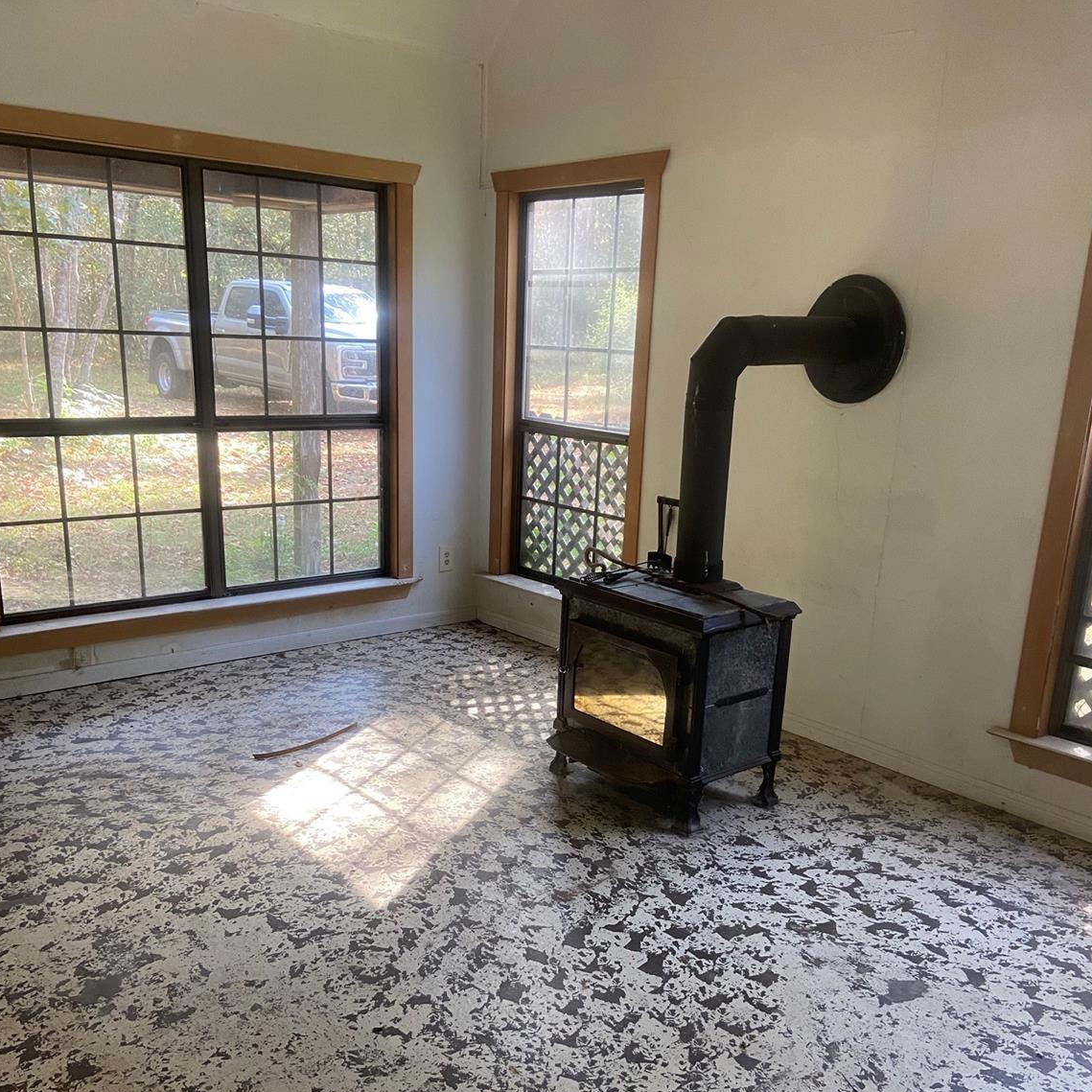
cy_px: 642
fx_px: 1106
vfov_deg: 52.3
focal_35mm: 31
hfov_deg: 52.5
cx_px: 547
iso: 125
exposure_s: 1/80
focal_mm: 4.25
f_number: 1.8
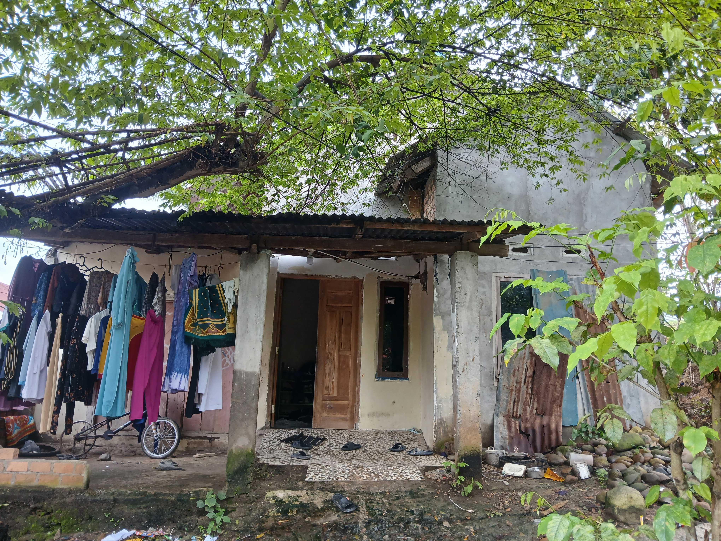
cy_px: 270
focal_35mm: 26
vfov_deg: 53.1
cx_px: 360
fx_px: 542
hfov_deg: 67.3
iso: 64
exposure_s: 1/50
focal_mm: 3.98
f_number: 1.8
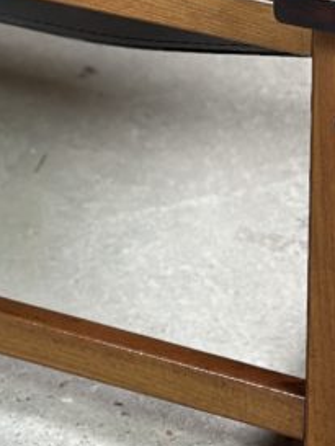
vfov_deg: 10.6
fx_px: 2321
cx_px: 25
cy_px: -224
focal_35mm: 180
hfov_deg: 8.2
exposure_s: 1/50
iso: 160
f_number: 1.78
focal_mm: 6.86
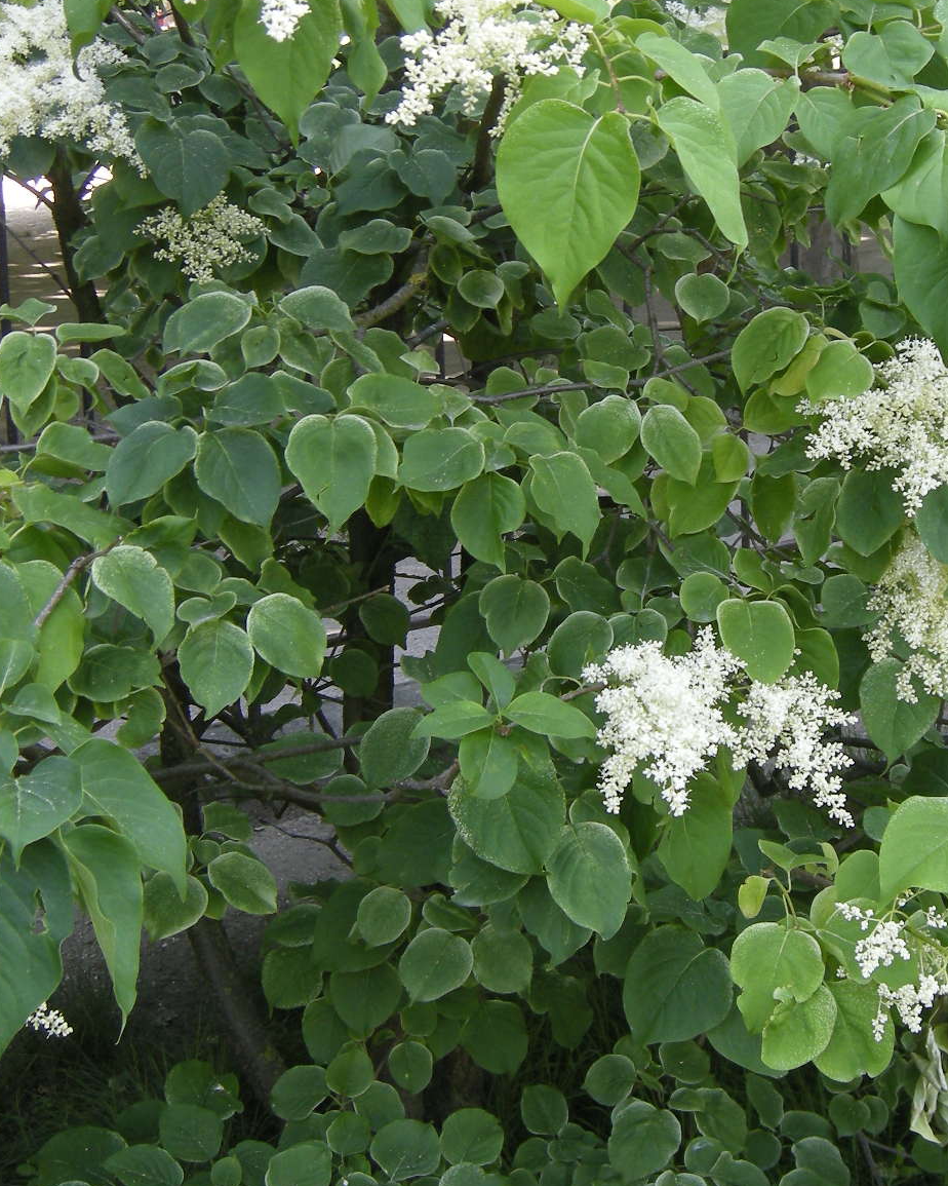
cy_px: 445
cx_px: 646
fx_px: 2490
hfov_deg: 21.5
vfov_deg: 26.7
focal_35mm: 71
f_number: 3
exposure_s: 1/53
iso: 64
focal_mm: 7.5
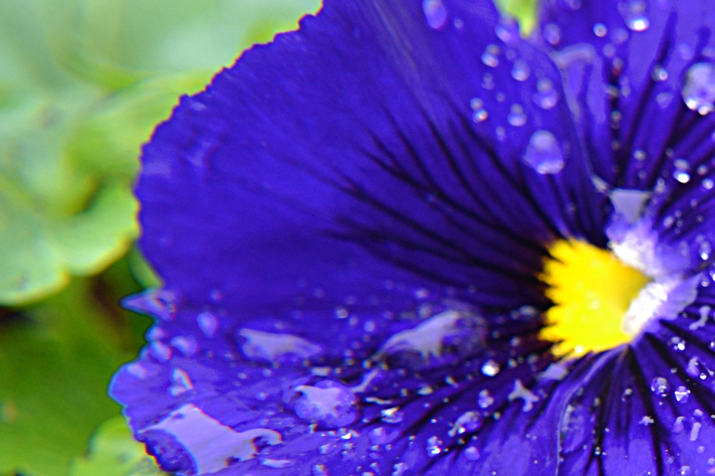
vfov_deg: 6.7
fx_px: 4051
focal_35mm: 204
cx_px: 725
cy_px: 317
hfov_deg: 10.0
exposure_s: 1/40
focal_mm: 62
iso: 400
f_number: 5.6
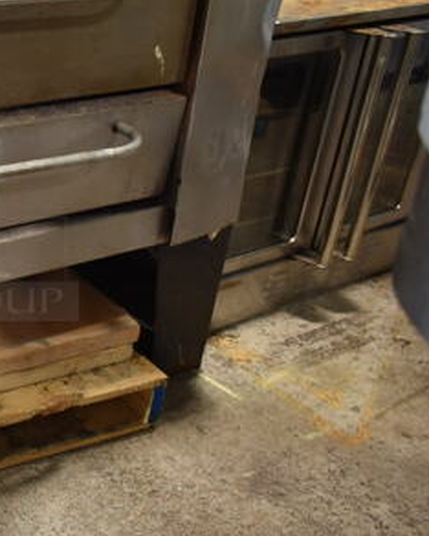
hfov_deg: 24.9
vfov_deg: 35.3
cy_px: 224
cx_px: -125
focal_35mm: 53
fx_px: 840
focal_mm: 18
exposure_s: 1/30
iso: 720
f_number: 3.5
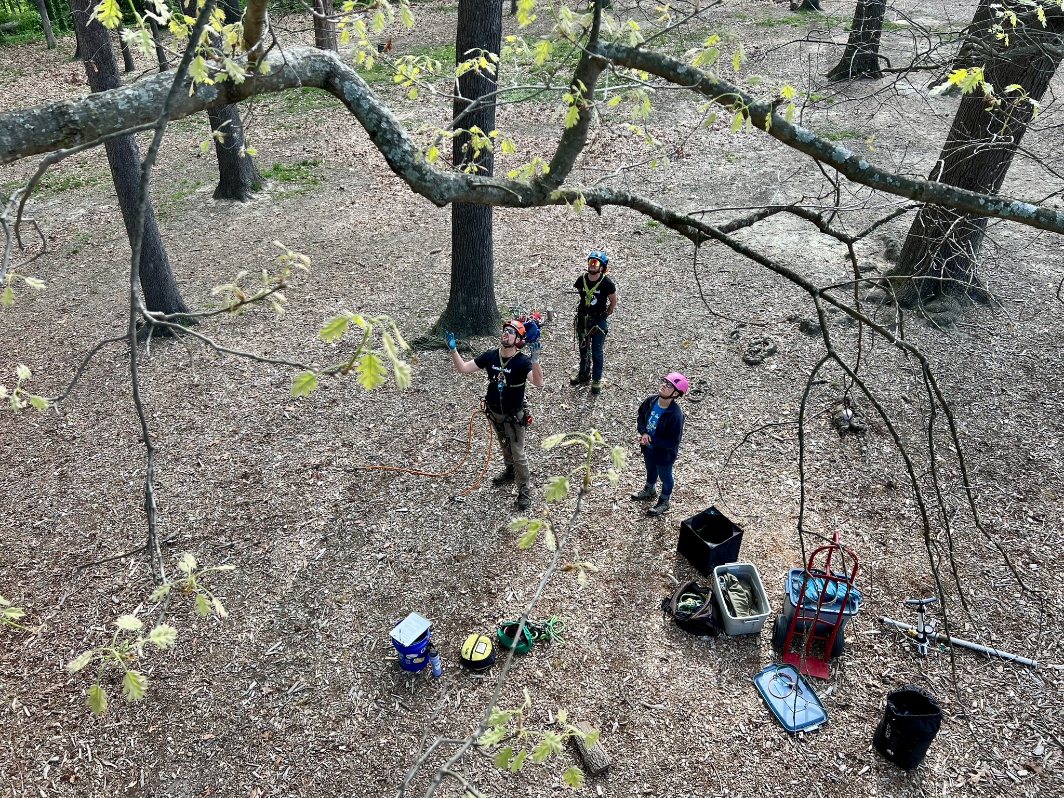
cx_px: 532
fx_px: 799
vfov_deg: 53.1
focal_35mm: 26
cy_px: 399
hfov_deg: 67.3
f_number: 1.5
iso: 50
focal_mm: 5.7
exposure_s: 1/670
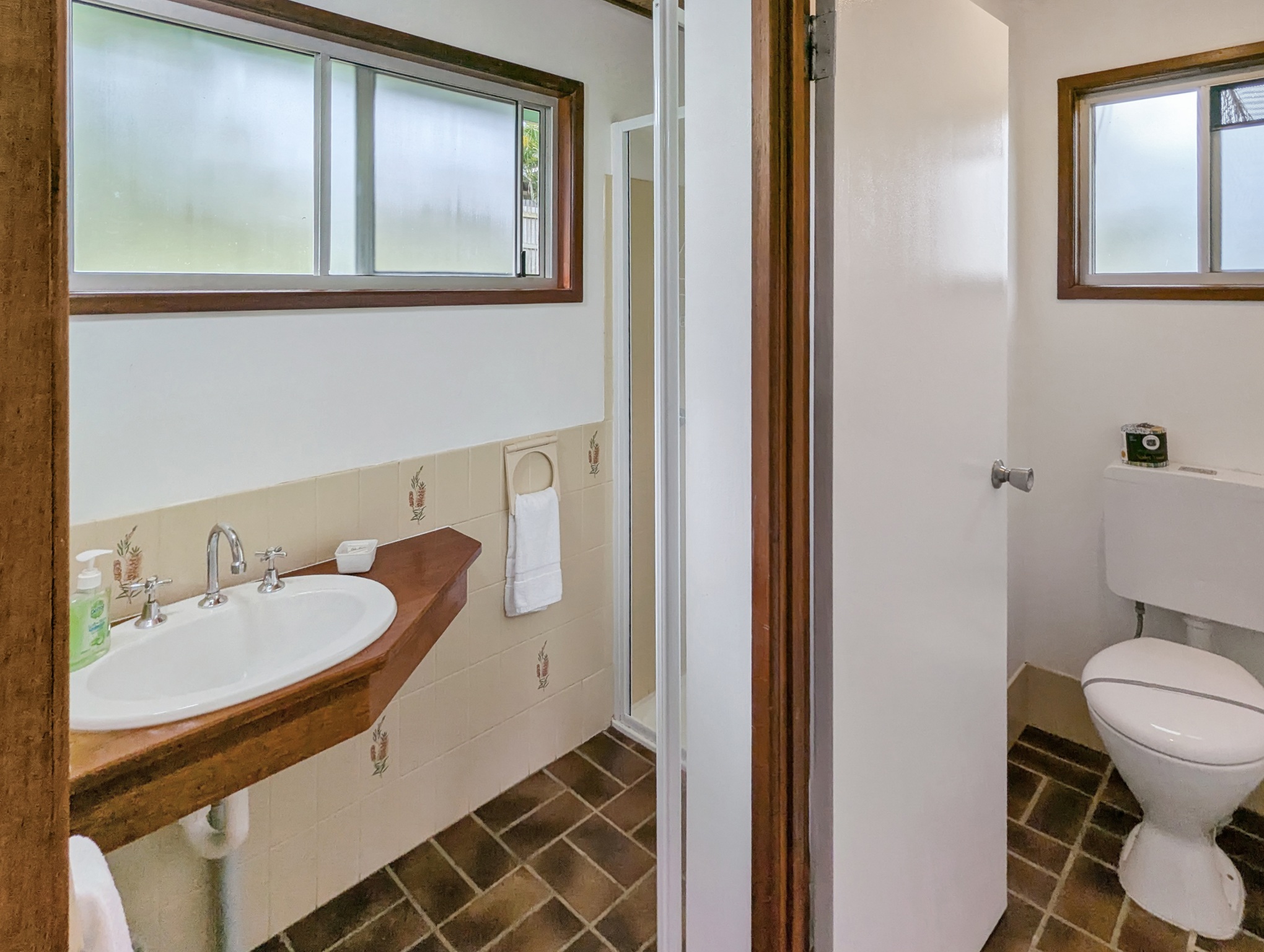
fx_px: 585
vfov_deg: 78.2
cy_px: 476
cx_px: 632
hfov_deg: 94.4
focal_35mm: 16
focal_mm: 2.35
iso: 37
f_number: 2.2
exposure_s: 1/166
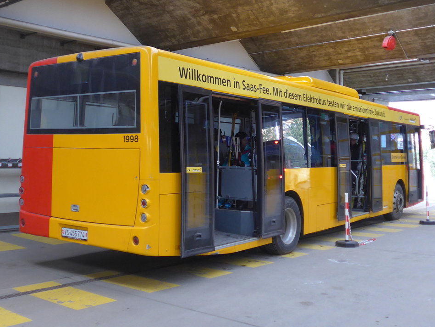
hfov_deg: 43.8
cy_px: 129
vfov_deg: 33.5
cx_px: 202
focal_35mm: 43
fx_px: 540
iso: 400
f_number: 2.3
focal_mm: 7
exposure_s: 1/50
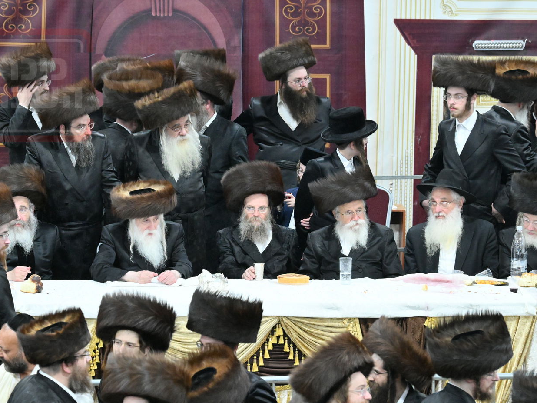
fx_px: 3041
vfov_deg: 7.6
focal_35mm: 196
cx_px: 250
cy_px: 202
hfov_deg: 10.1
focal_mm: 120
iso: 5000
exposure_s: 1/200
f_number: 5
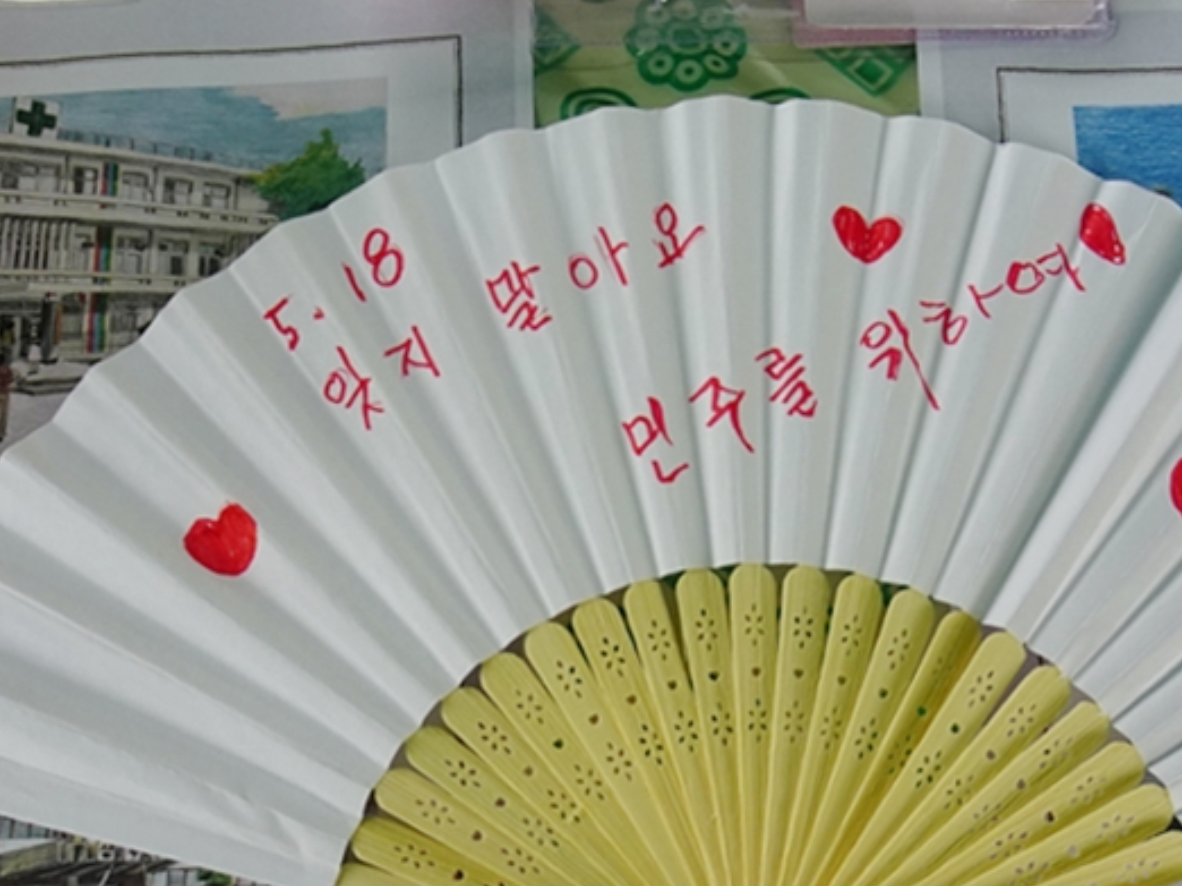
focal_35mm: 46
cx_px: 713
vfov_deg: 31.3
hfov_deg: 41.1
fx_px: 1570
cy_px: 580
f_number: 3.5
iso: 80
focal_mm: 4.25
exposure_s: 1/125
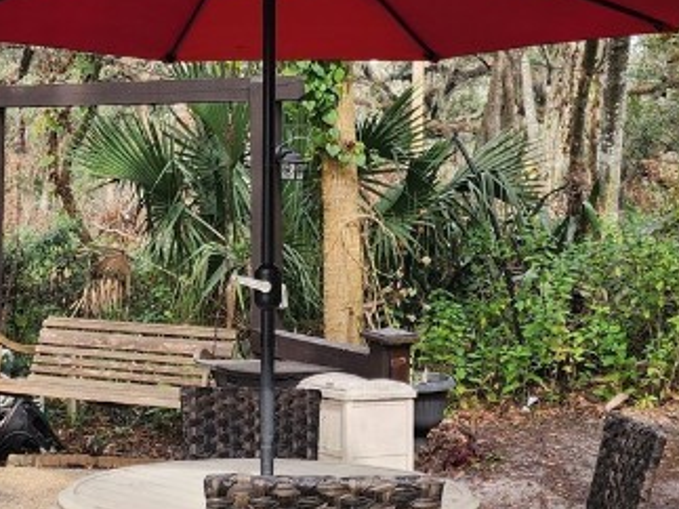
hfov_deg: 26.5
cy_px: 175
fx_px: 1431
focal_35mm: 73
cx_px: 217
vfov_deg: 20.1
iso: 25
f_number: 1.8
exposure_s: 1/180
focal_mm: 6.4
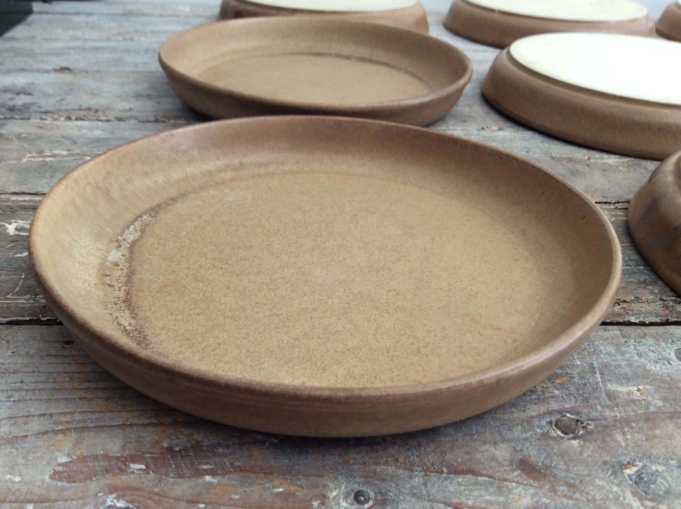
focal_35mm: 32
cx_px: 340
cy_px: 254
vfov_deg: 44.1
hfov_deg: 56.9
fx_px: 629
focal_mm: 3.3
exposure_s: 1/24
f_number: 2.4
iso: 100
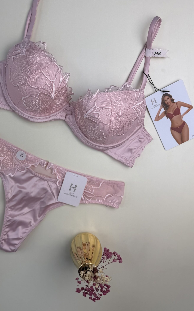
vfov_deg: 60.7
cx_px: 69
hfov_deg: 40.2
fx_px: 262
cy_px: 124
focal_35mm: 31
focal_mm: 6.76
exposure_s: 1/1337
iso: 80
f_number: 1.78
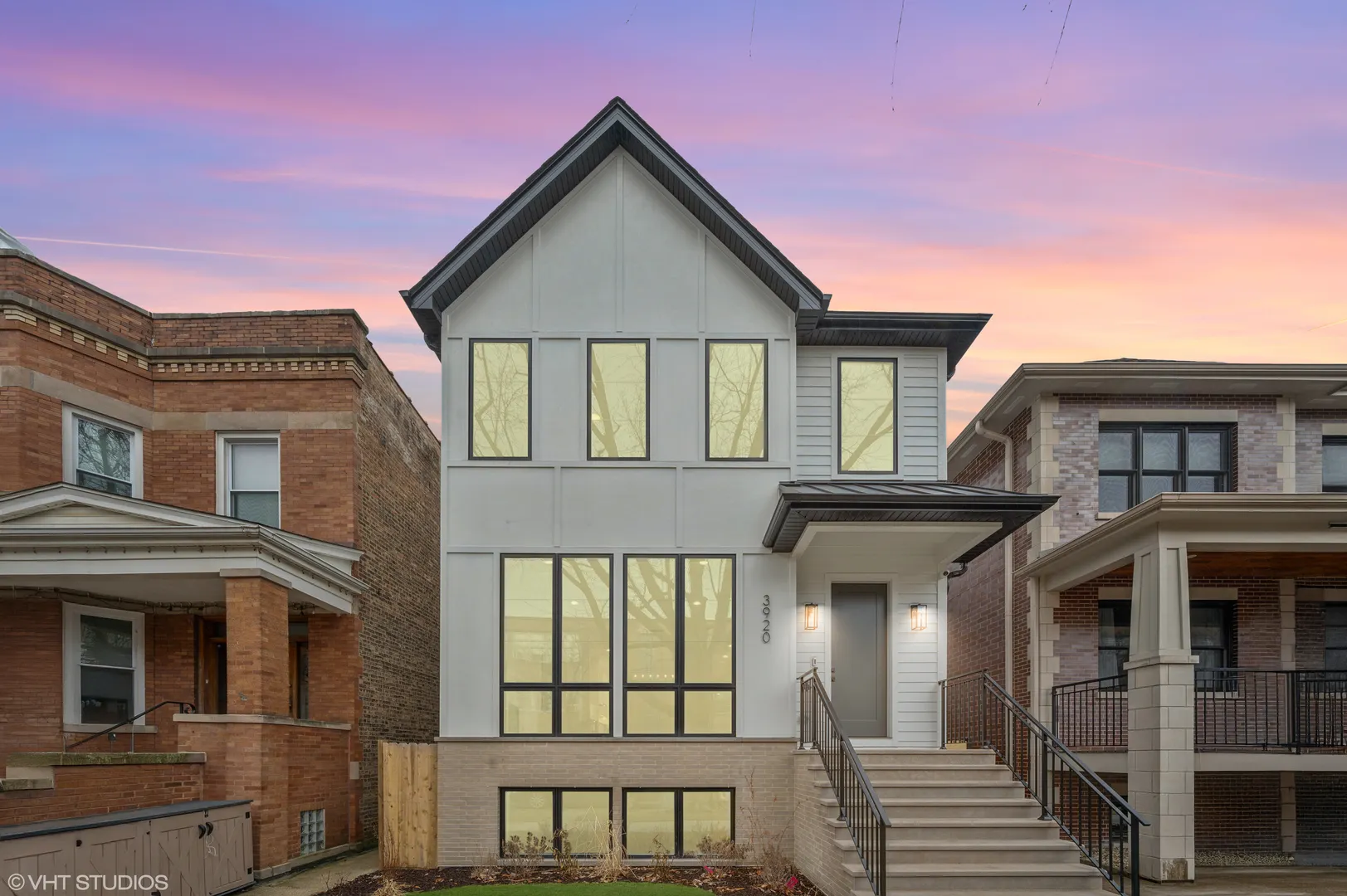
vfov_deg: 75.4
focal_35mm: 16
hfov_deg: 98.6
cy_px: 448
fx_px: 580
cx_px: 674
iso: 200
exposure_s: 1/15
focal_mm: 15.5
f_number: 9.5
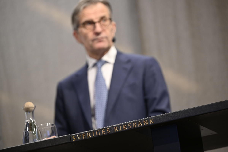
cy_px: 76
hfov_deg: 12.5
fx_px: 1045
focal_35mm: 165
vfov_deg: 8.3
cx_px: 114
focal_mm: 165
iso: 640
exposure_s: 1/250
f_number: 2.8
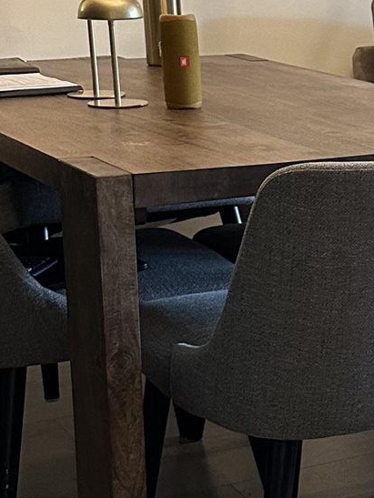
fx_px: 1453
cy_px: 250
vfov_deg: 19.4
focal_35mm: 101
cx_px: 646
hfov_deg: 13.4
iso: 320
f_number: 1.78
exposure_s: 1/60
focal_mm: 6.86
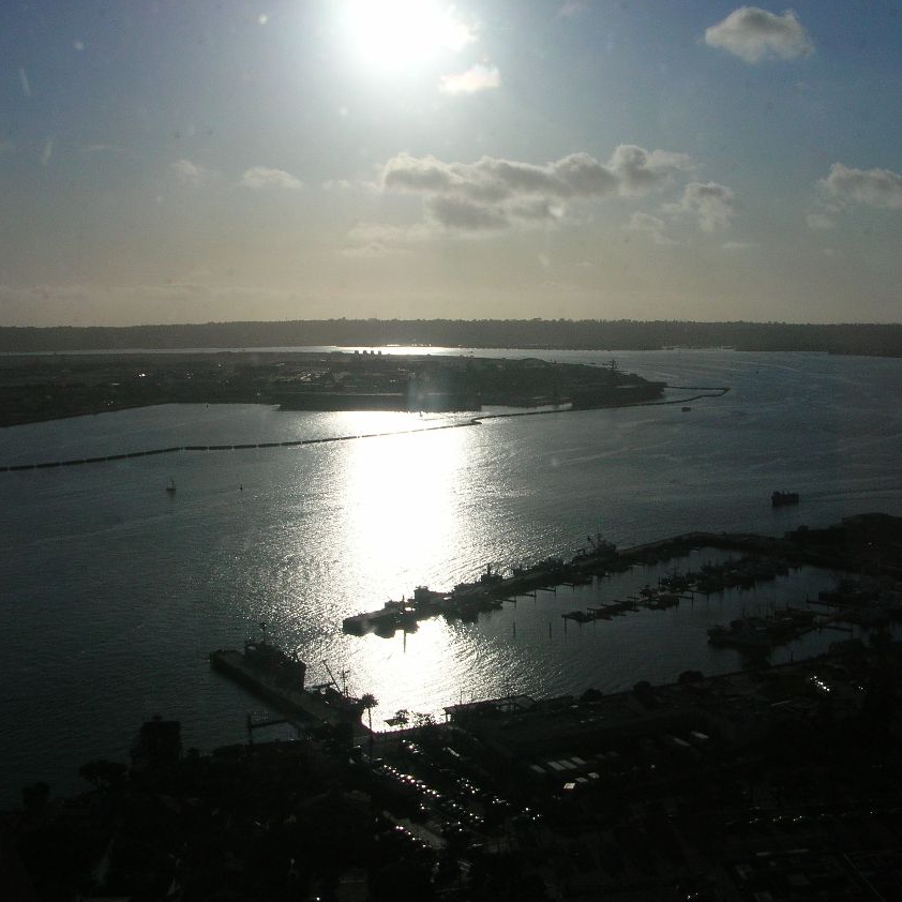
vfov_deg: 40.0
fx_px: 1238
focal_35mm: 42
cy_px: 451
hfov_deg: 39.7
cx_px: 583
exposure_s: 1/1068
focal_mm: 5.8
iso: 50
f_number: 5.6
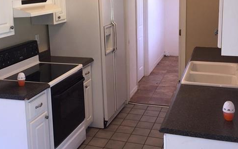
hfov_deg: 40.9
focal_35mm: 49
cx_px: 98
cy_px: 42
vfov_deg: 26.1
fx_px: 318
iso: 40
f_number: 2.2
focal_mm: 4.15
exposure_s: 1/30
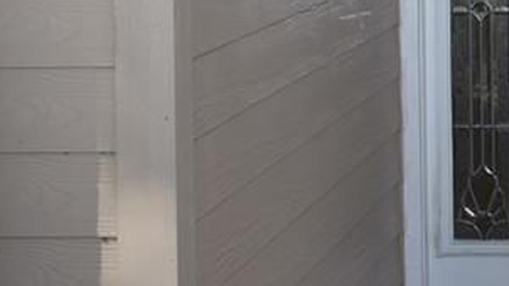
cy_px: -190
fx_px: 2025
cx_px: 716
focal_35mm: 150
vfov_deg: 7.9
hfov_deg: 13.6
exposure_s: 1/125
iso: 100
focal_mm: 18
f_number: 5.6
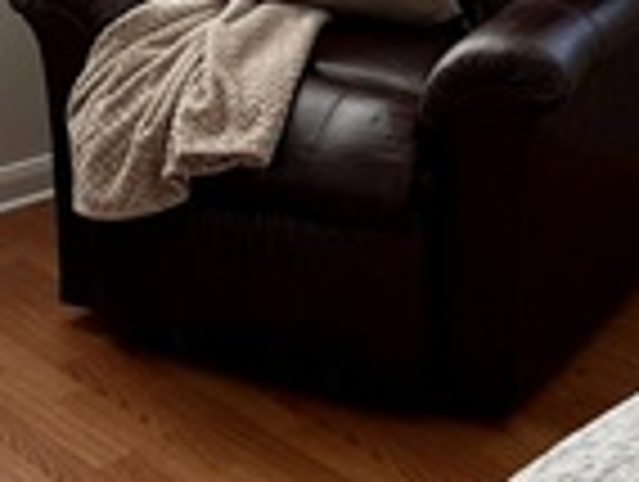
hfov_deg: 18.2
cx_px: 288
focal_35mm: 108
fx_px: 1997
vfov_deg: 13.5
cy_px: -41
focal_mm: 6.76
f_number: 1.78
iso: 100
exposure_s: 1/510
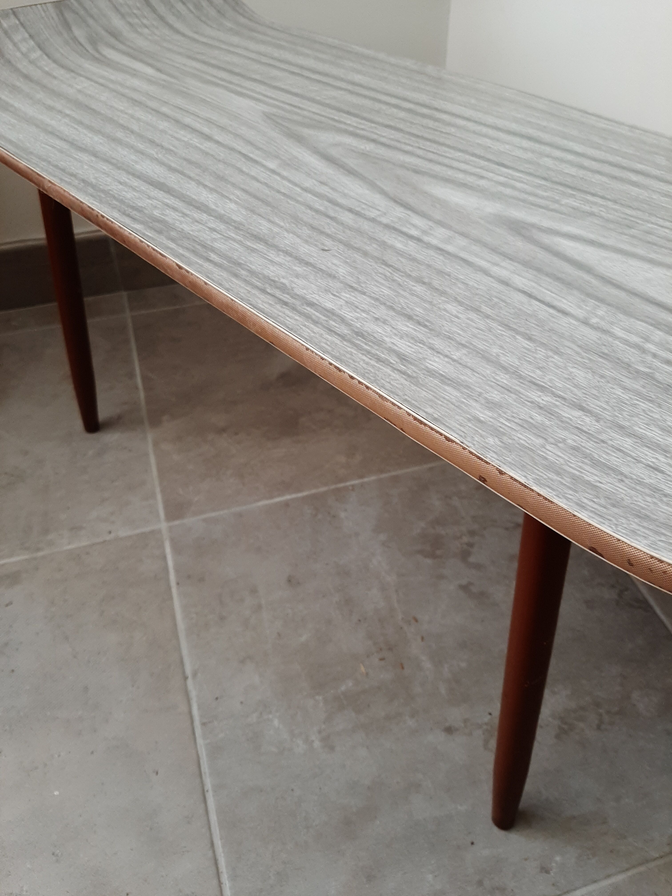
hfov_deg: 53.1
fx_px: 673
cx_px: 336
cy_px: 448
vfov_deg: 67.3
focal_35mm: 26
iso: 64
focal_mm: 3.93
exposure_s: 1/50
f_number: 1.7
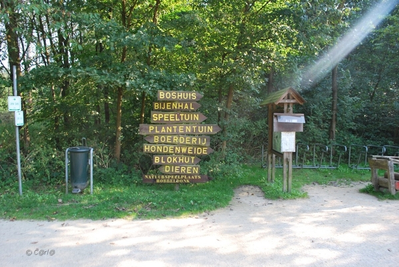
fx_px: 299
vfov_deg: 48.0
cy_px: 134
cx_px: 200
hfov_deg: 67.3
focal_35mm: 27
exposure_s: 1/100
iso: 200
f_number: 5
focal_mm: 18
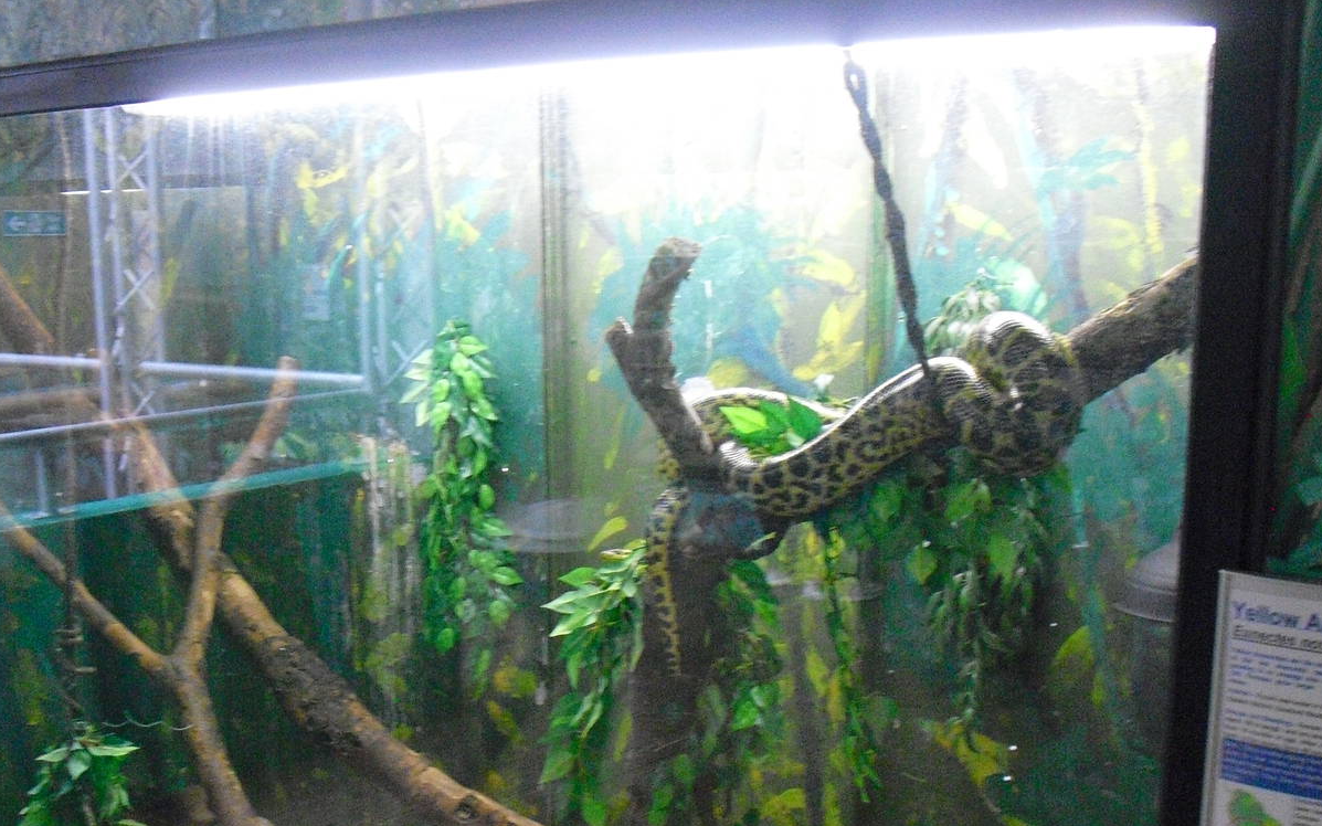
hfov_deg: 39.4
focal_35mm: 51
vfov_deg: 25.0
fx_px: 1837
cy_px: 643
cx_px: 542
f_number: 3.1
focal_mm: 6.3
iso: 800
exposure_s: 1/40
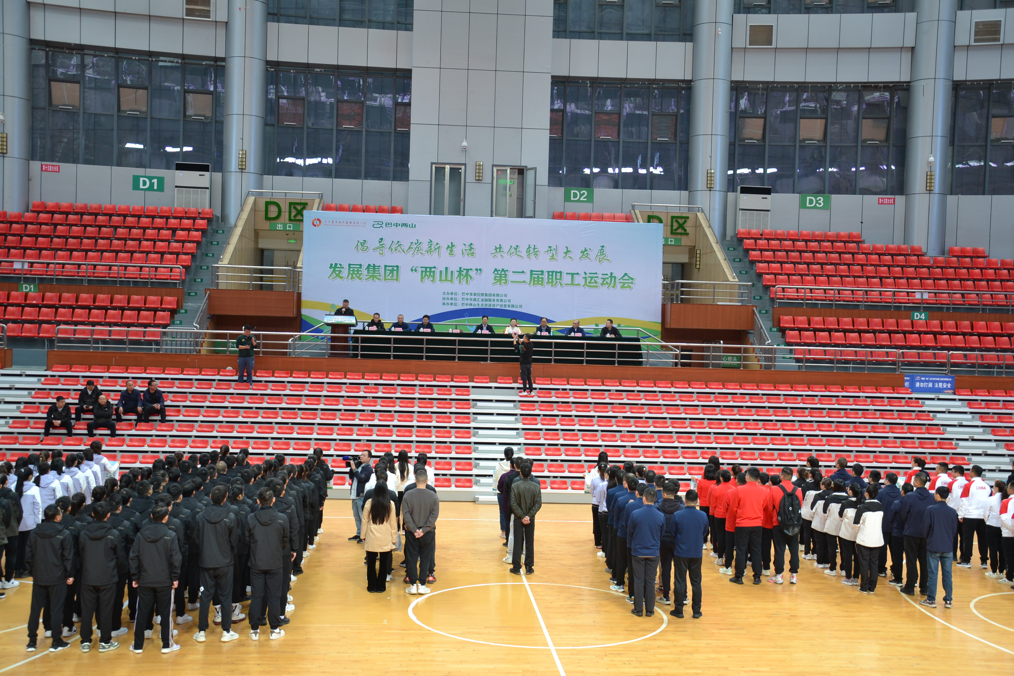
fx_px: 1098
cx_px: 507
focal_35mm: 39
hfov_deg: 49.6
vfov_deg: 34.2
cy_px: 338
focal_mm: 26
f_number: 4
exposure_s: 1/50
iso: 400
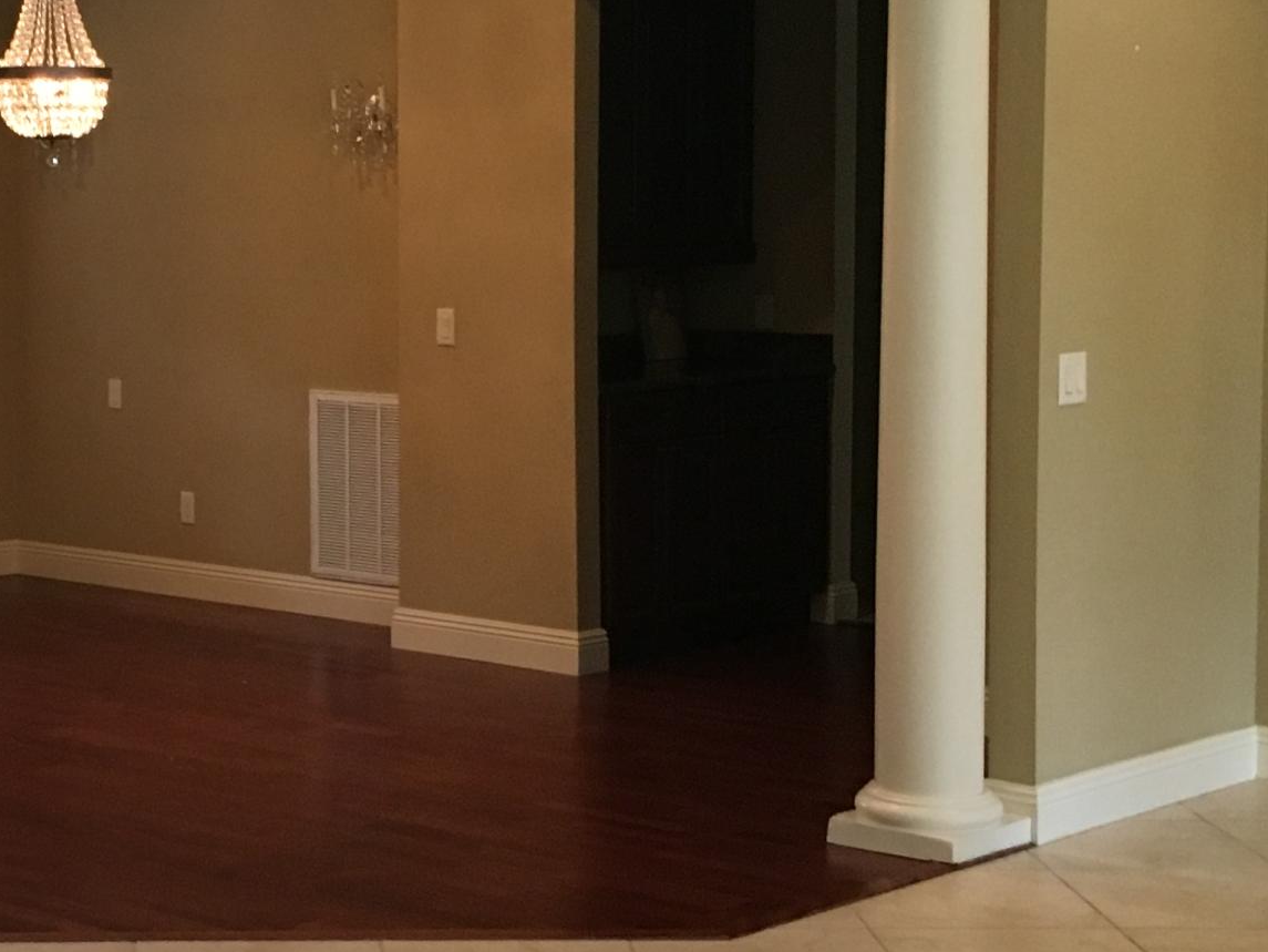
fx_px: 2784
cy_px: 446
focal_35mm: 76
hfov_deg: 25.0
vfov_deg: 19.4
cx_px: 166
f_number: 2.2
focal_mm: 4.15
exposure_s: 1/30
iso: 160
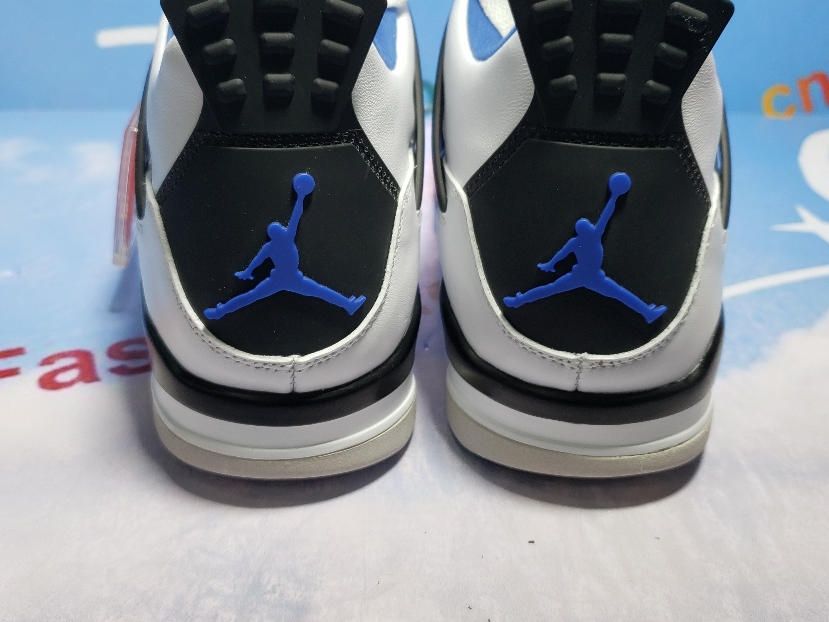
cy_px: 256
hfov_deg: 52.6
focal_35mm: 35
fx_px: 838
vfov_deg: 40.6
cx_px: 419
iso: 50
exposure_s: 1/262
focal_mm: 4.3
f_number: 1.5
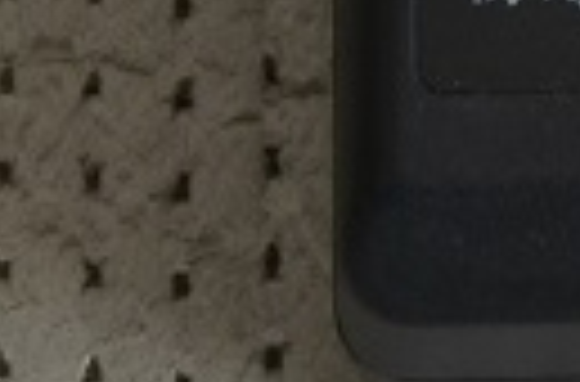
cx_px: 1129
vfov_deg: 2.2
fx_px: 9648
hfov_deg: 3.4
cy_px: -795
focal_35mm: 601
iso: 250
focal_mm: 58
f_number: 13
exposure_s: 1/10
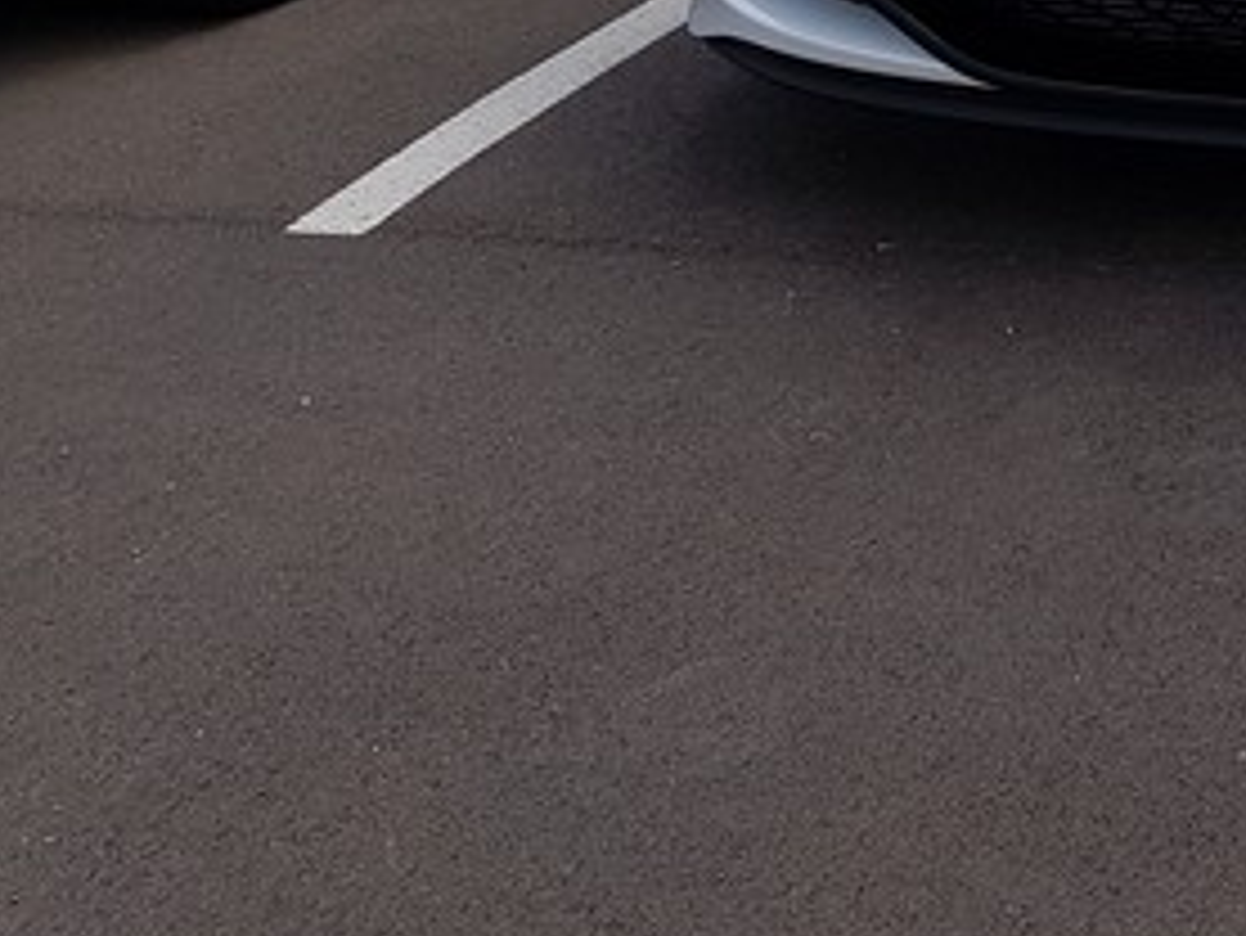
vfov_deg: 18.2
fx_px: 2701
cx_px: 1565
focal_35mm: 75
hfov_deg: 23.4
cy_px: -315
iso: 40
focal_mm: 4.2
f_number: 1.7
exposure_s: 1/1520
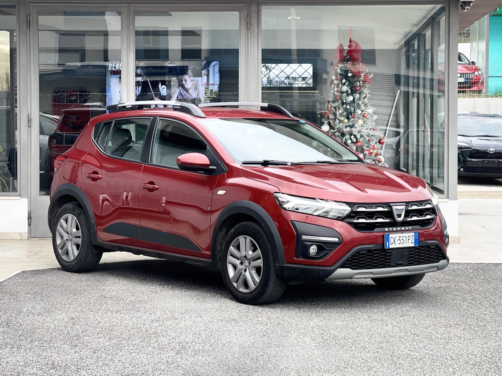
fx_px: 928
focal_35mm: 64
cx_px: 251
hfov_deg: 30.3
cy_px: 188
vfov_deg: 22.9
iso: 32
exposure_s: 1/121
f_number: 2.2
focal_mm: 7.5
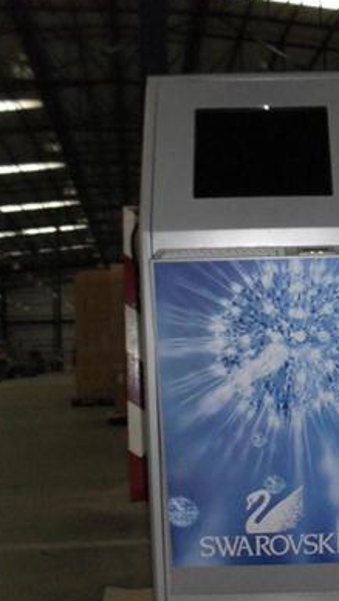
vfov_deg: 40.4
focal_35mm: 51
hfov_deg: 23.2
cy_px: 362
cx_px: 267
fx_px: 814
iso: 200
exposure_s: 1/45
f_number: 8.3
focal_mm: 6.3
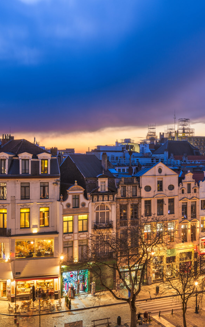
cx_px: 174
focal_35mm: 48
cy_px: 164
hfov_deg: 26.2
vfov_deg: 41.8
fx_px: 429
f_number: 10
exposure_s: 30
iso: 64
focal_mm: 31
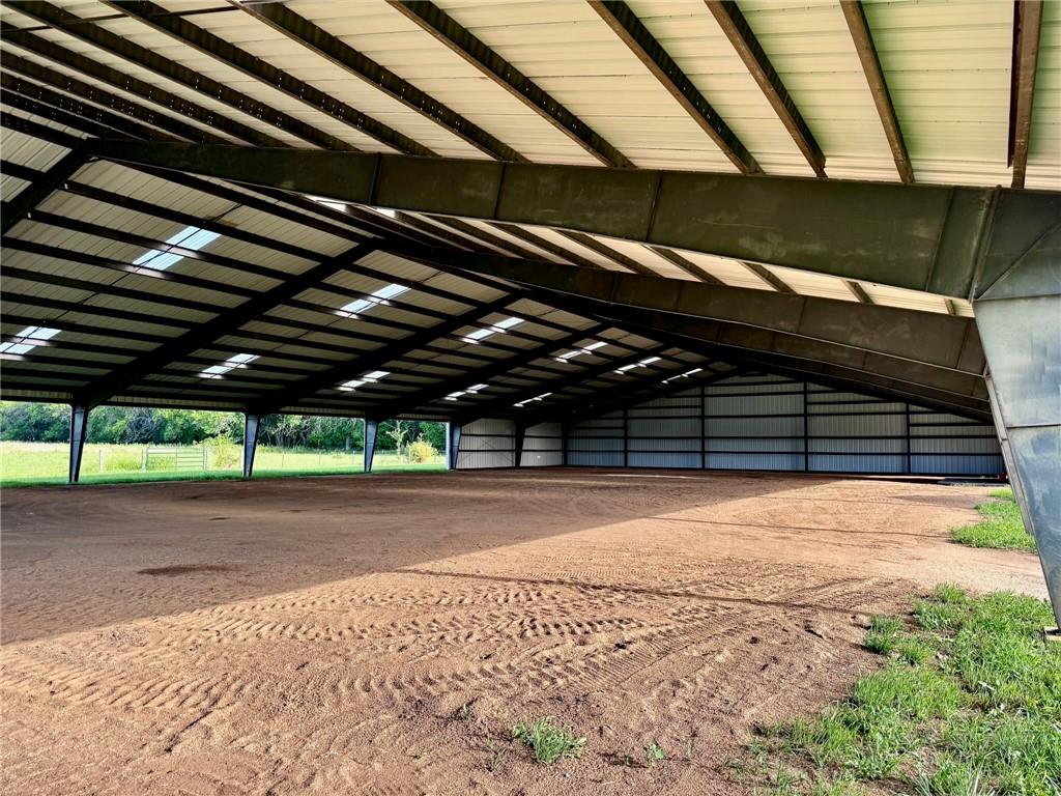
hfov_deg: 71.6
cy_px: 398
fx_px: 736
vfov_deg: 56.8
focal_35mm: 24
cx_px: 530
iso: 80
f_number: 1.78
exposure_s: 1/531
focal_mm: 6.76
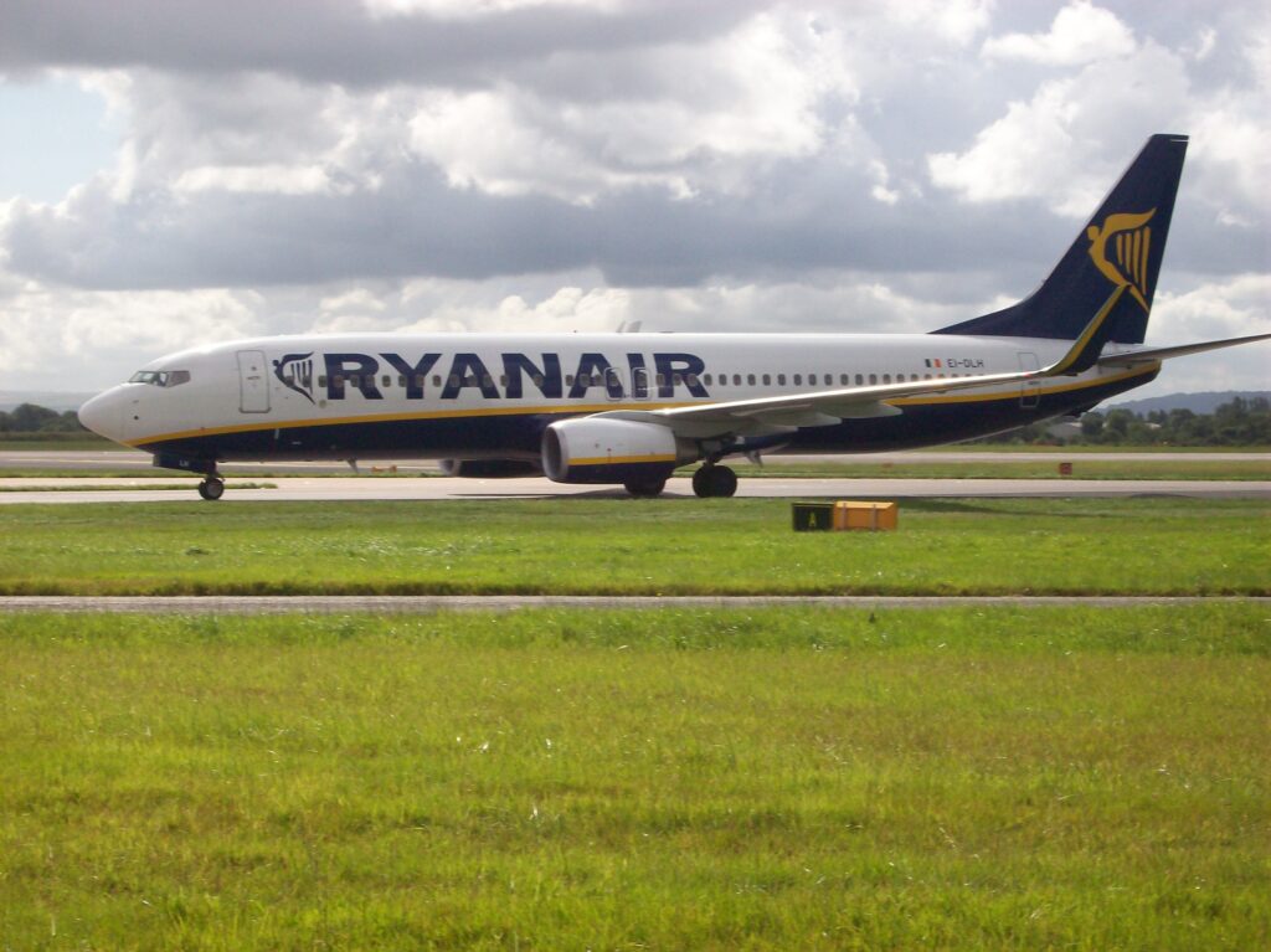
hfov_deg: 22.5
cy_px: 476
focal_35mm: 87
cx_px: 636
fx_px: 3193
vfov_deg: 17.0
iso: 80
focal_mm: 14.3
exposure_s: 1/476
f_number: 7.6
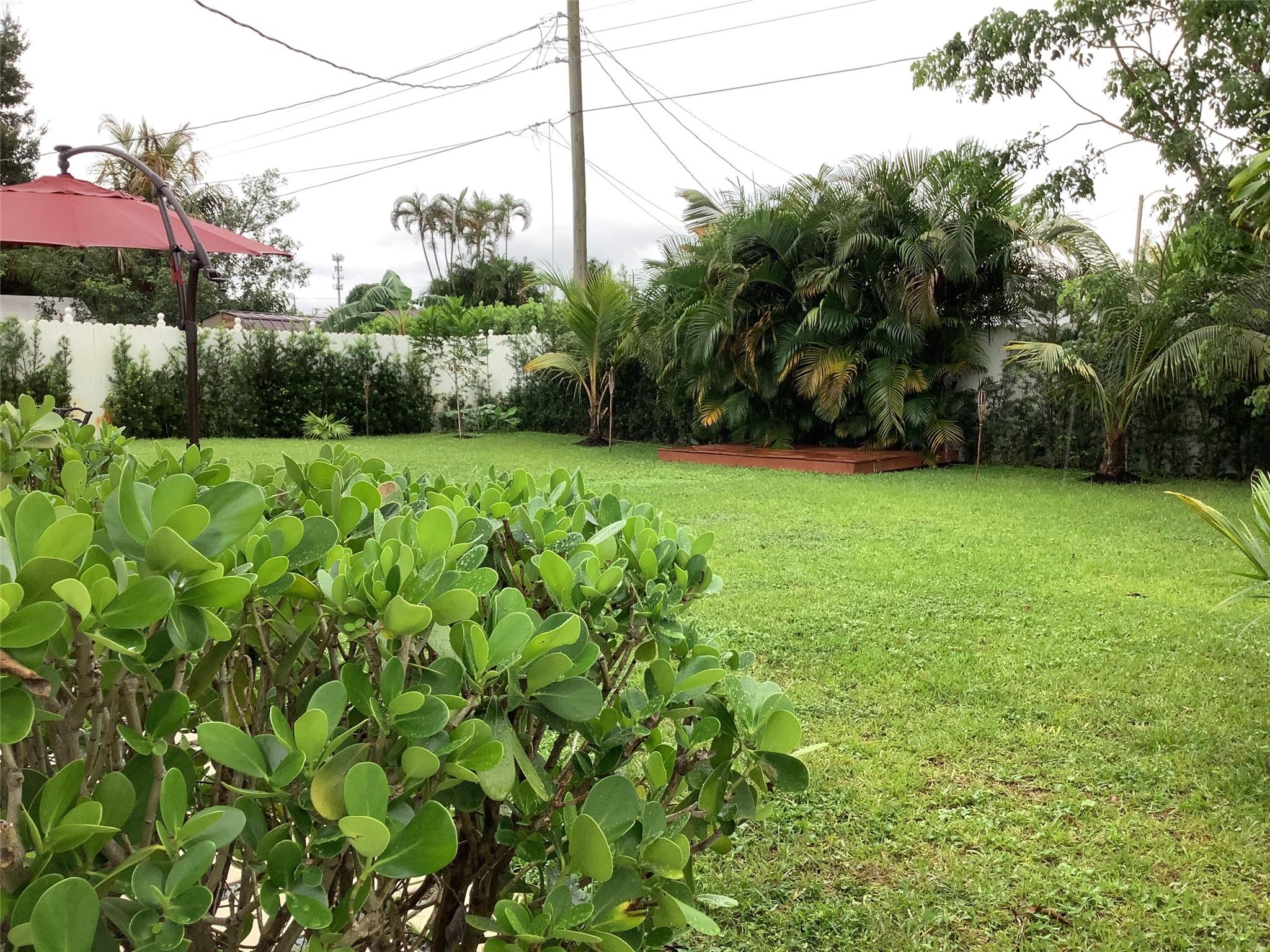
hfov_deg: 58.4
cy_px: 476
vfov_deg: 45.4
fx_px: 1137
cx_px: 635
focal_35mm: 31
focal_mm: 3.3
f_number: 2.4
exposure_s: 1/170
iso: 25
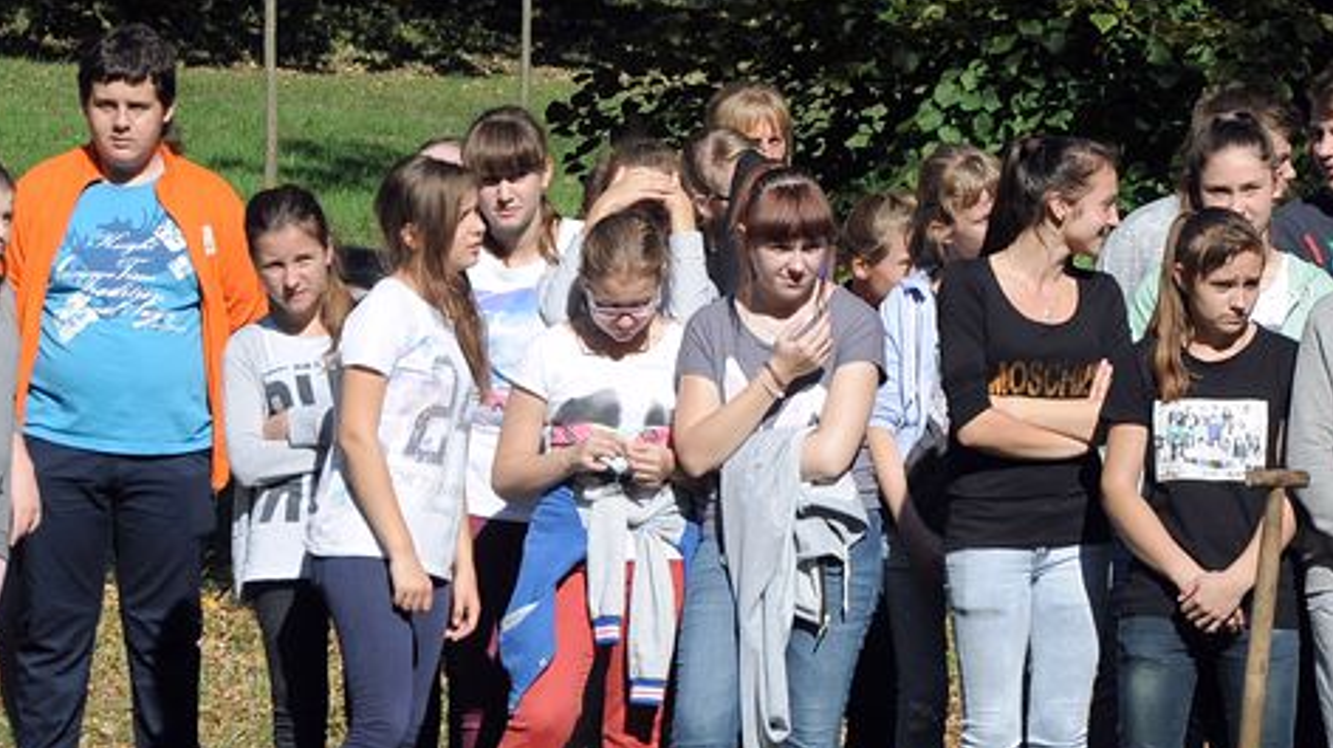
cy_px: 456
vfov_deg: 4.1
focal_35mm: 297
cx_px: 618
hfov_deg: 7.3
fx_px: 10491
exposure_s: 1/1250
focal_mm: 105
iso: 400
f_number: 9
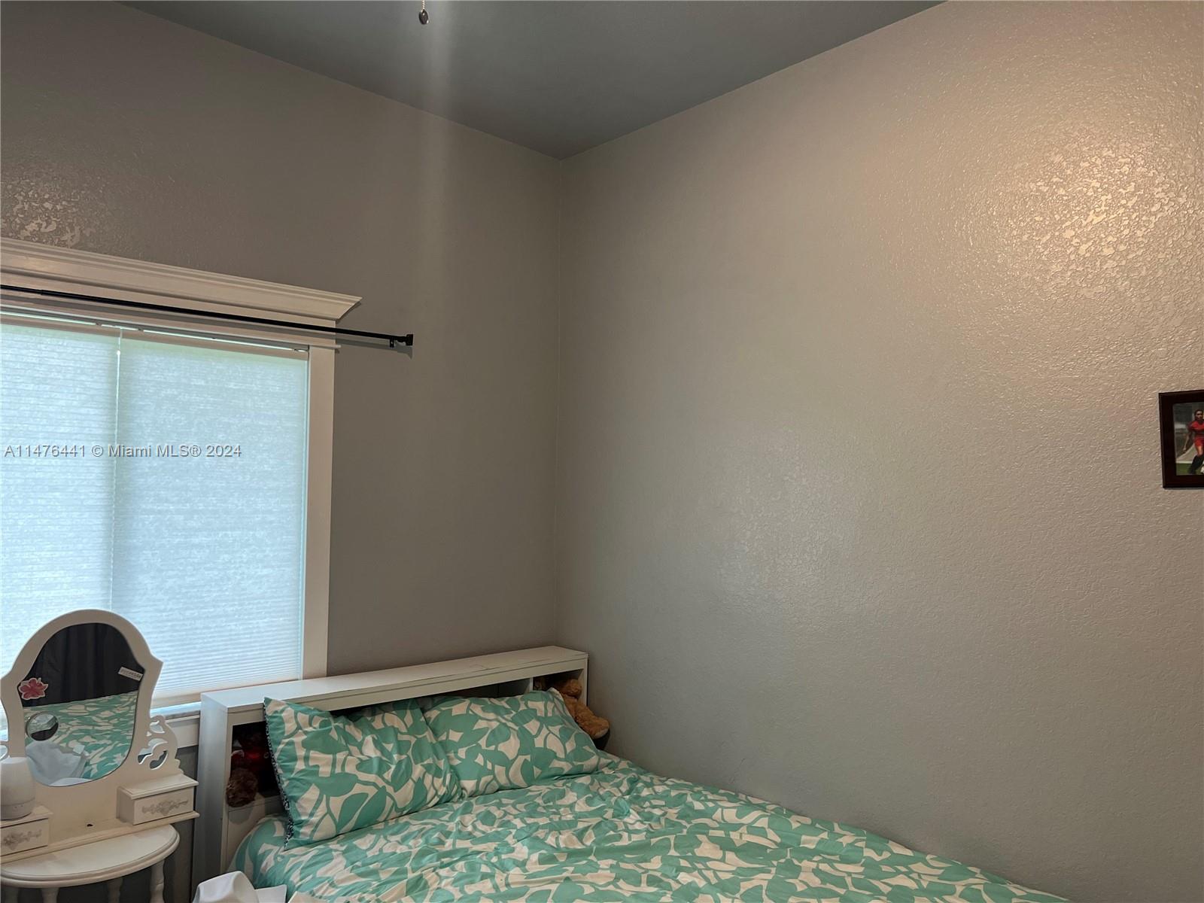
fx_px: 904
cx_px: 602
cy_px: 452
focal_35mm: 26
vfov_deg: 53.1
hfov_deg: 67.3
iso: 200
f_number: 1.5
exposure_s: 1/60
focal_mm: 5.7
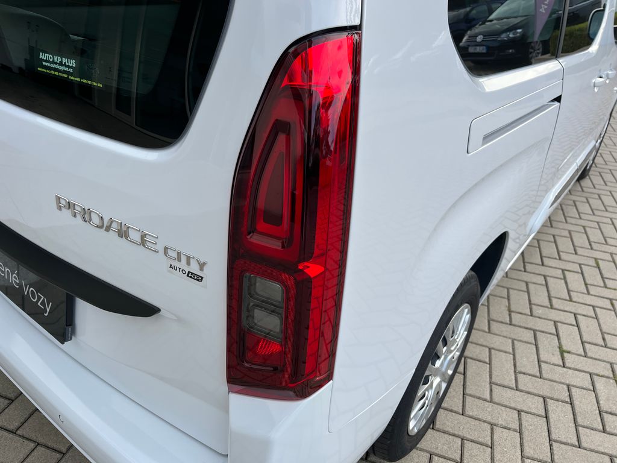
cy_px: 232
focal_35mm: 26
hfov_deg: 67.3
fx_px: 463
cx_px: 308
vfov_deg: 53.1
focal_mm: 5.1
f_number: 1.6
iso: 50
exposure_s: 1/878
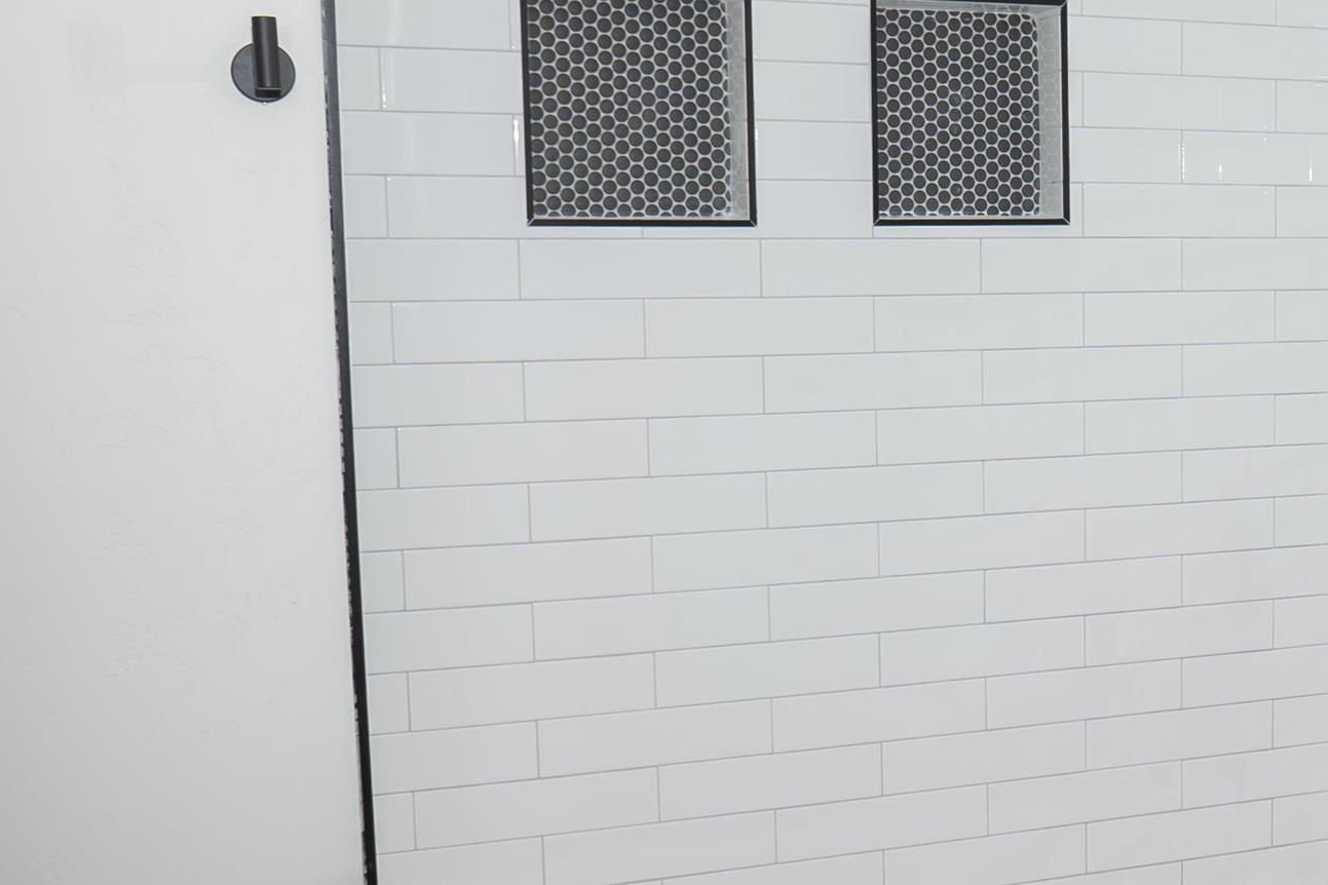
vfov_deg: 23.8
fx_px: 2103
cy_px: 516
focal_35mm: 57
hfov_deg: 32.7
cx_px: 1267
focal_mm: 16
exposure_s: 1/160
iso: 100
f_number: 7.1
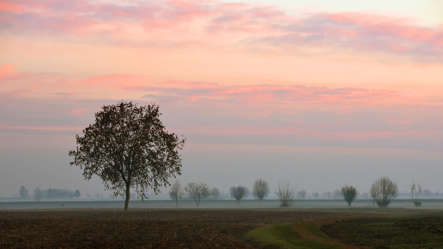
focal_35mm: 153
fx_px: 1797
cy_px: 138
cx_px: 222
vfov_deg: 7.9
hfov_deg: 14.1
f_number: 7.1
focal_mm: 145
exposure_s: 1/40
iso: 1000
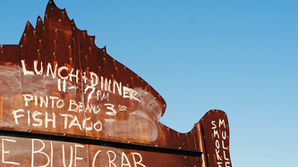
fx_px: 403
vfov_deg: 22.7
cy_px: 158
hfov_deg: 38.5
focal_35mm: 51
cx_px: 46
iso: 100
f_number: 7.1
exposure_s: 1/200
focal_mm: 18
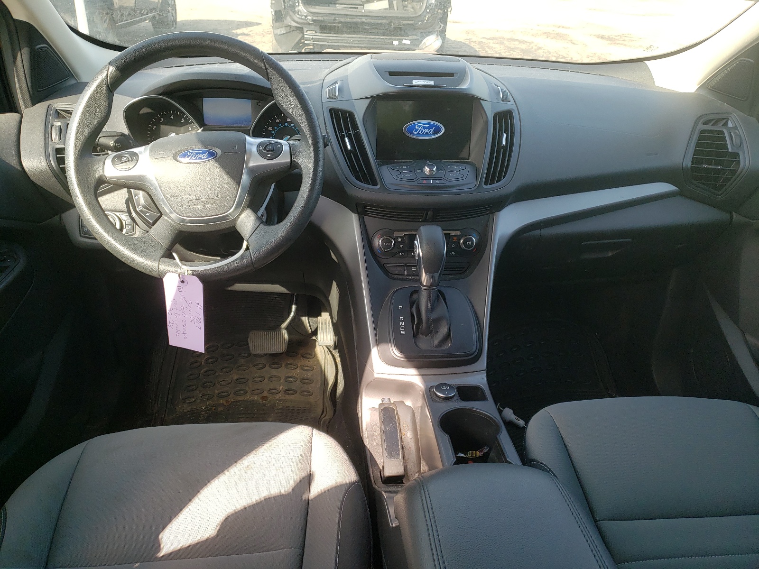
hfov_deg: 67.3
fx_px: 570
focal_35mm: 26
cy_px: 284
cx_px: 380
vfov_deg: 53.1
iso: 50
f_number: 1.5
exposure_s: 1/370
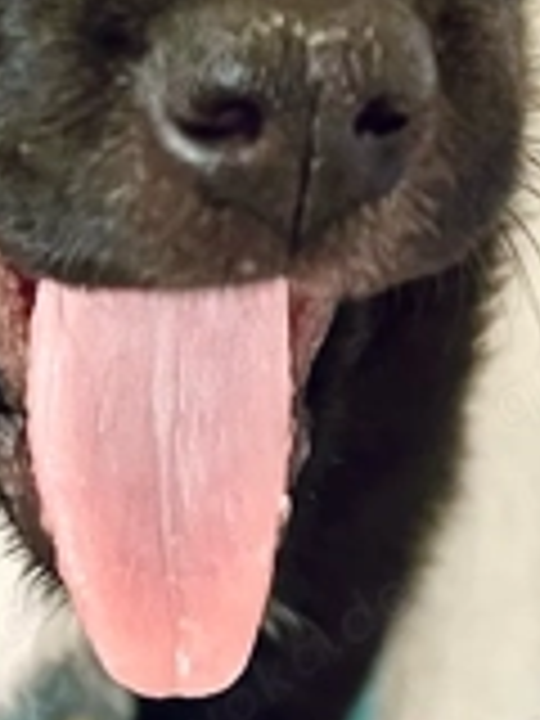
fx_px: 1352
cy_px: 22
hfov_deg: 21.9
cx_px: 32
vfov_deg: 28.2
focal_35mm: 65
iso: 125
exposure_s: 1/92
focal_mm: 5.1
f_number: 1.6
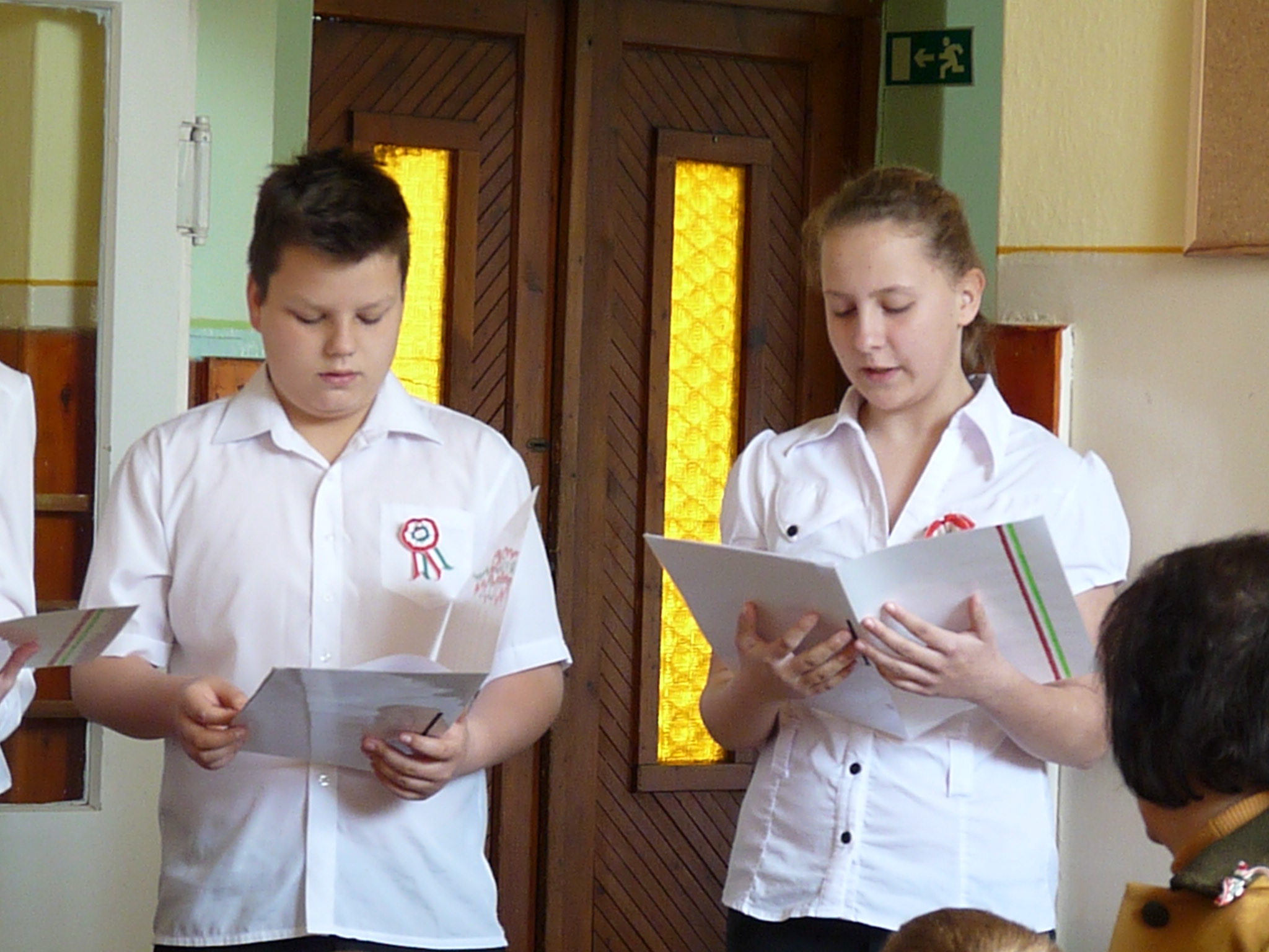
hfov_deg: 13.9
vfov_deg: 10.4
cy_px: 476
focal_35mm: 142
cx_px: 634
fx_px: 5206
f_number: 4
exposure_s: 1/125
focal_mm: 25.2
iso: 800
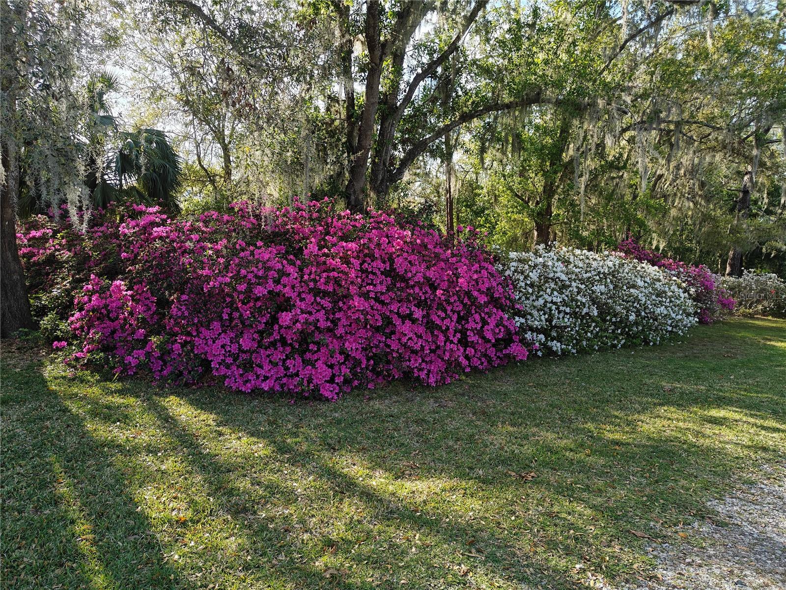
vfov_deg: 56.8
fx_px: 545
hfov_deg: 71.6
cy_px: 295
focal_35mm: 24
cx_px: 393
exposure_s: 1/1251
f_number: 1.8
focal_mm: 5.59
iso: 64
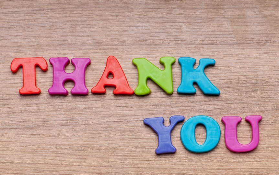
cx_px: 140
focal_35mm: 162
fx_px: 1228
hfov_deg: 13.0
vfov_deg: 8.1
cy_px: 82
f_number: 18
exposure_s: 1/200
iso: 200
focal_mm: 105
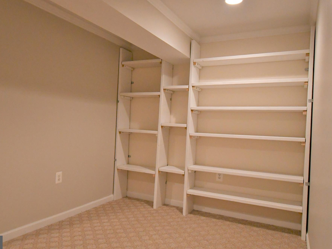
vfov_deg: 48.2
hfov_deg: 61.6
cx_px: 153
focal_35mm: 29
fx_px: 278
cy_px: 121
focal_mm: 13
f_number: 4.8
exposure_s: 1/125
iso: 2500
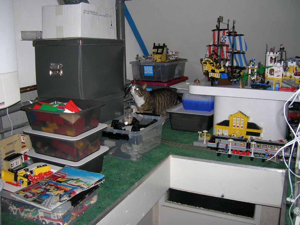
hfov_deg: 54.0
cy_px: 112
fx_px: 295
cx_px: 150
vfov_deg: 41.8
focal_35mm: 34
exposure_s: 1/60.1
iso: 65
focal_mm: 5.7
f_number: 2.9
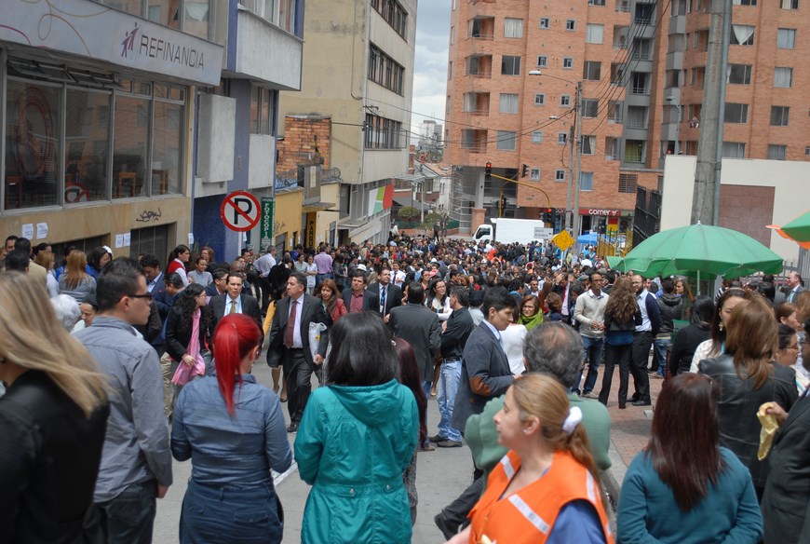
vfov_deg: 26.6
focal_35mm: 51
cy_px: 272
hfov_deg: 38.8
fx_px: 1150
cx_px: 405
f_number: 5
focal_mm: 34
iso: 100
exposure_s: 1/250
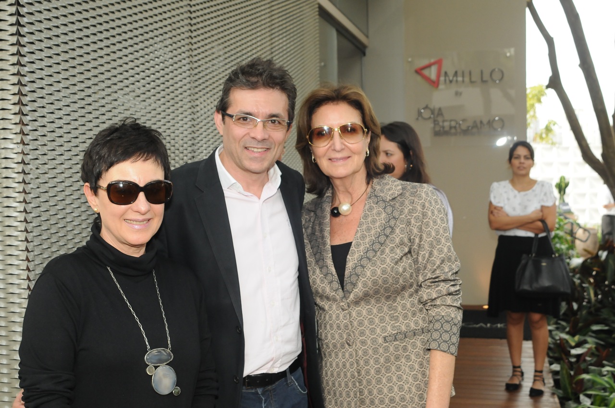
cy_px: 204
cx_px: 308
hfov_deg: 42.4
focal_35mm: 46
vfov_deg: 28.9
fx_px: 793
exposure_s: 1/320
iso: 800
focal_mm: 31
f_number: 5.6
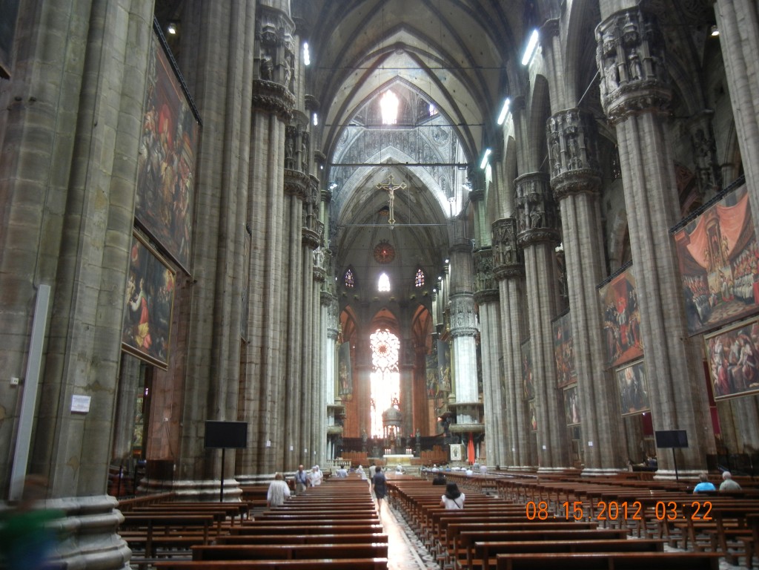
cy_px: 285
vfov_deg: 46.8
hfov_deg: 60.0
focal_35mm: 30
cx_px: 380
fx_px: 658
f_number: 3.5
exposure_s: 1/2.2
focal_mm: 5.4
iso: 200
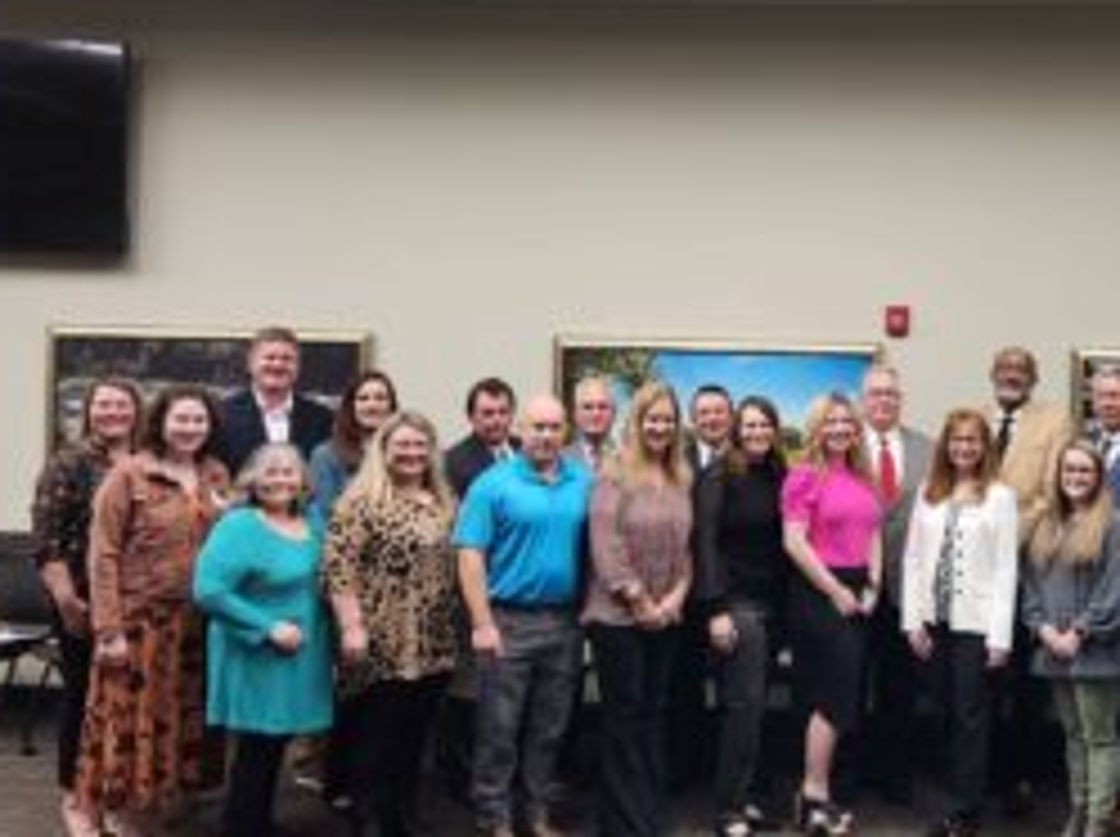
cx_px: 837
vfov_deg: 38.5
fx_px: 1195
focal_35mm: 37
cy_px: 369
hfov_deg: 48.3
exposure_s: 1/120
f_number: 1.8
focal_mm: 5.4
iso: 400
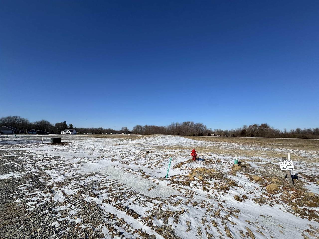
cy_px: 120
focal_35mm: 14
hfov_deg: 102.1
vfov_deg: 85.7
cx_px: 160
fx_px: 129
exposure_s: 1/4630
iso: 50
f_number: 2.2
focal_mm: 2.22
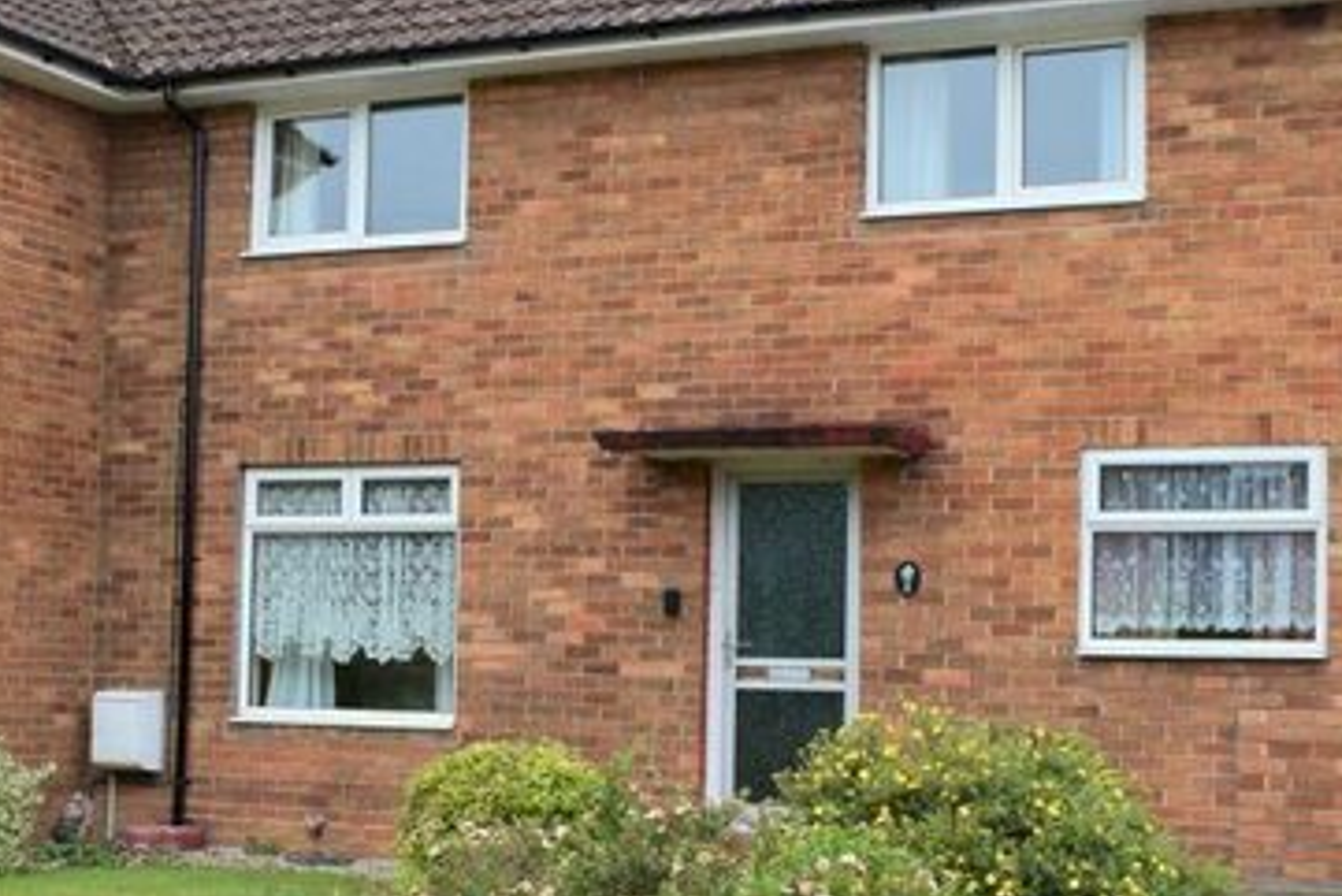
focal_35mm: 64
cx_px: 446
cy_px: 522
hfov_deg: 31.2
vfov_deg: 21.2
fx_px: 2387
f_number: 8
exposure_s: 1/250
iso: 400
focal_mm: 22
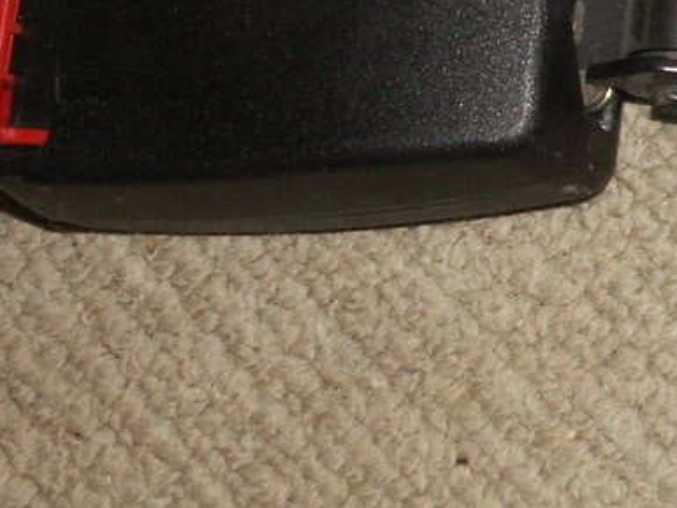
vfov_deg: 7.7
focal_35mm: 193
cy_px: 53
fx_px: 3776
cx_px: 1027
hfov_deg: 9.9
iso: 160
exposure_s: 1/40
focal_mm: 10.28
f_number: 3.2
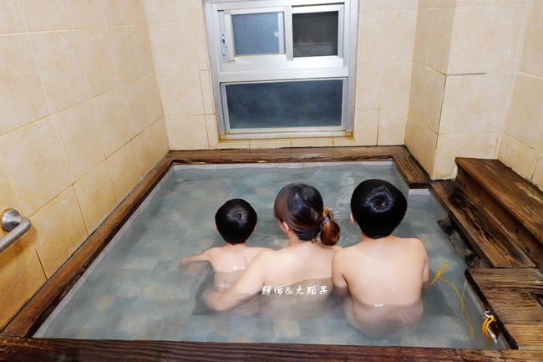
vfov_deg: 53.1
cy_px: 181
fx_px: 362
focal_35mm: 24
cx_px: 272
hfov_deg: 73.8
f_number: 2.8
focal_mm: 9
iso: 3200
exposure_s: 1/30
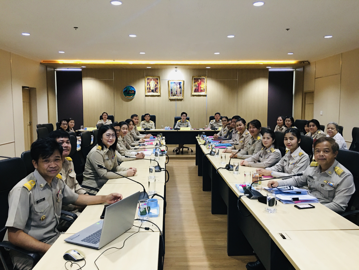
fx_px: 301
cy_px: 135
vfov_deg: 48.2
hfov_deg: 61.7
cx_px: 180
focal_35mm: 29
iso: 100
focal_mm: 4.15
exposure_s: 1/17
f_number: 2.2
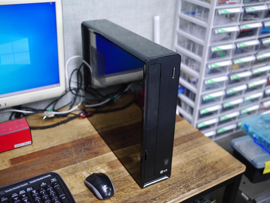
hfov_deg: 46.8
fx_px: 312
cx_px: 135
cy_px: 102
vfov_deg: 36.0
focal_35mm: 40
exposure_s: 1/160
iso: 800
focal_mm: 20
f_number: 1.7
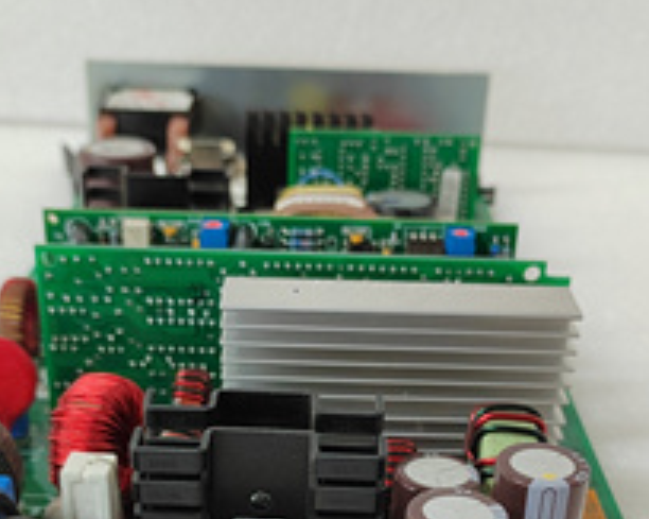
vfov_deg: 26.4
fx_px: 1056
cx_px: 302
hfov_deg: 34.2
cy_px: 495
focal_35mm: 55
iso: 1441
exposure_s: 1/50
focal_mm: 5.52
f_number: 1.9
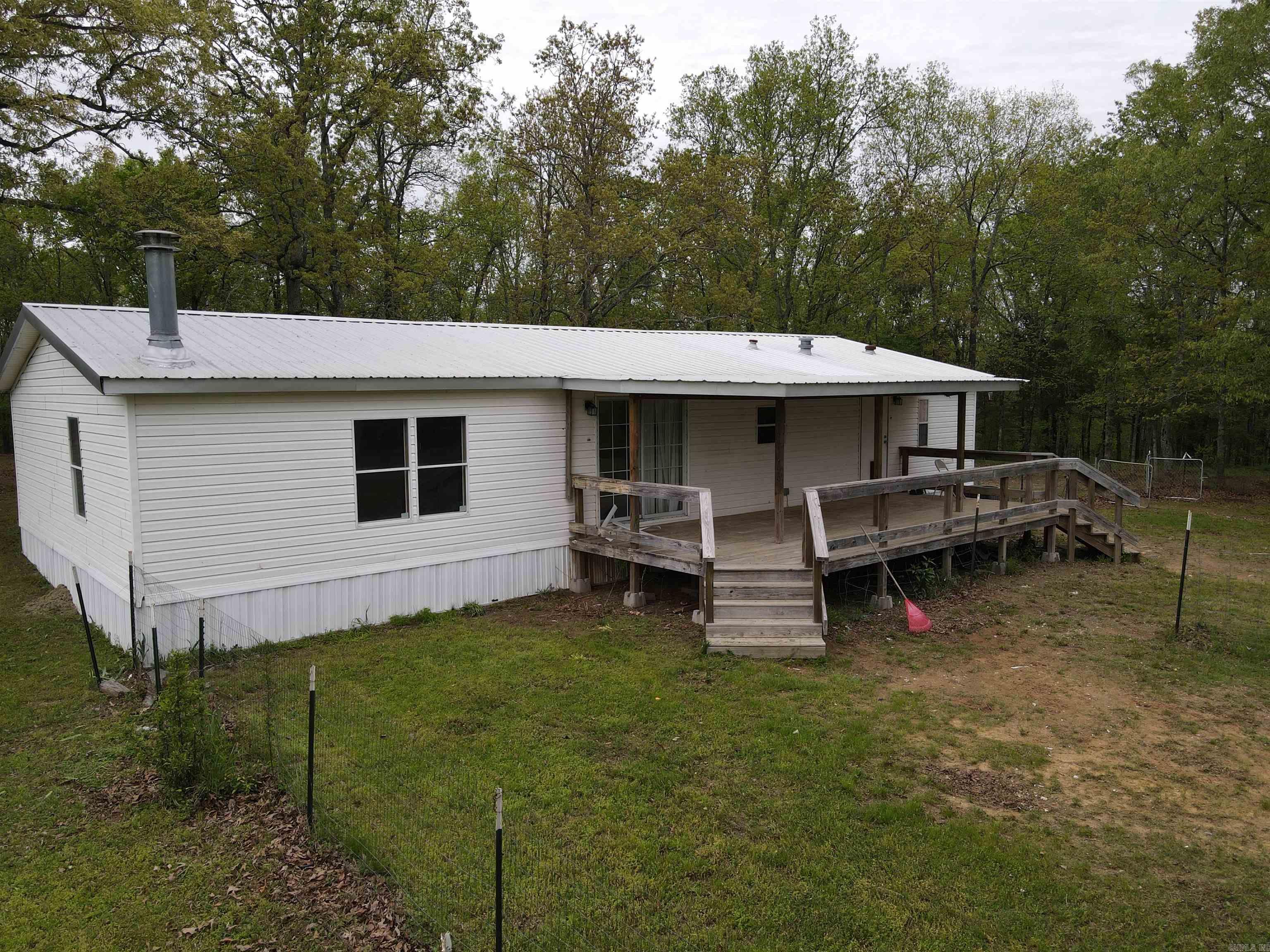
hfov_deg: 71.6
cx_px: 635
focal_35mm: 24
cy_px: 476
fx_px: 881
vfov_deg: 56.8
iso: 100
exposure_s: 1/350
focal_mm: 4.5
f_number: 2.8
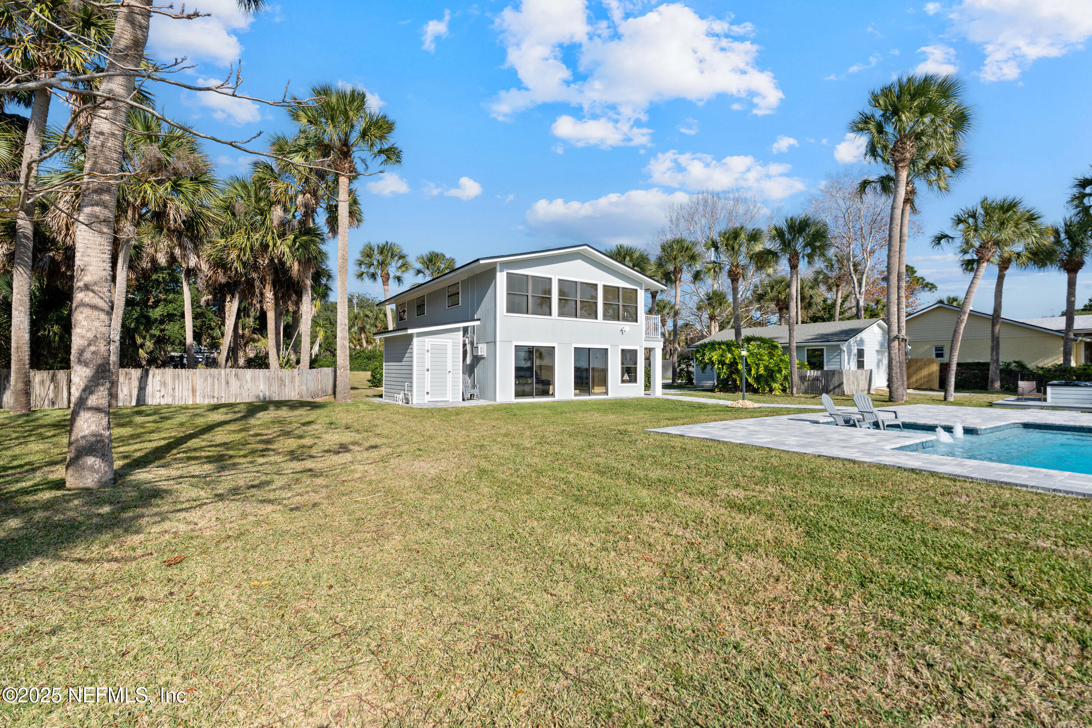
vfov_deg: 72.1
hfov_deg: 95.0
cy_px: 364
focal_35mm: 16
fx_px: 500
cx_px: 546
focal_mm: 16.5
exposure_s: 1/800
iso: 320
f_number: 8
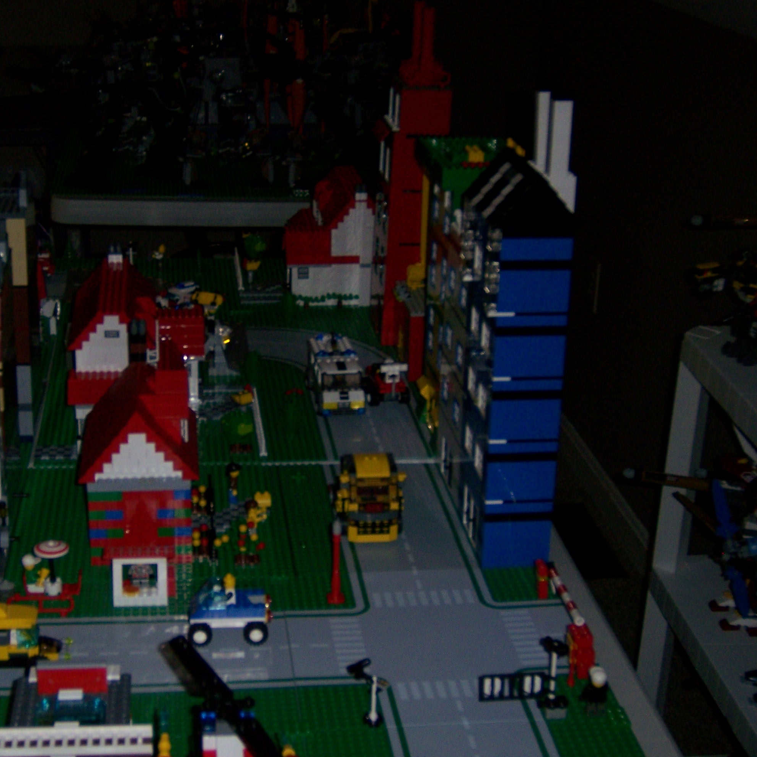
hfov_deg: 29.9
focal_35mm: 57
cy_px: 364
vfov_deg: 30.0
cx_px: 266
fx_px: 1410
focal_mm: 7.5
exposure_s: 1/60
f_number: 3.1
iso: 160
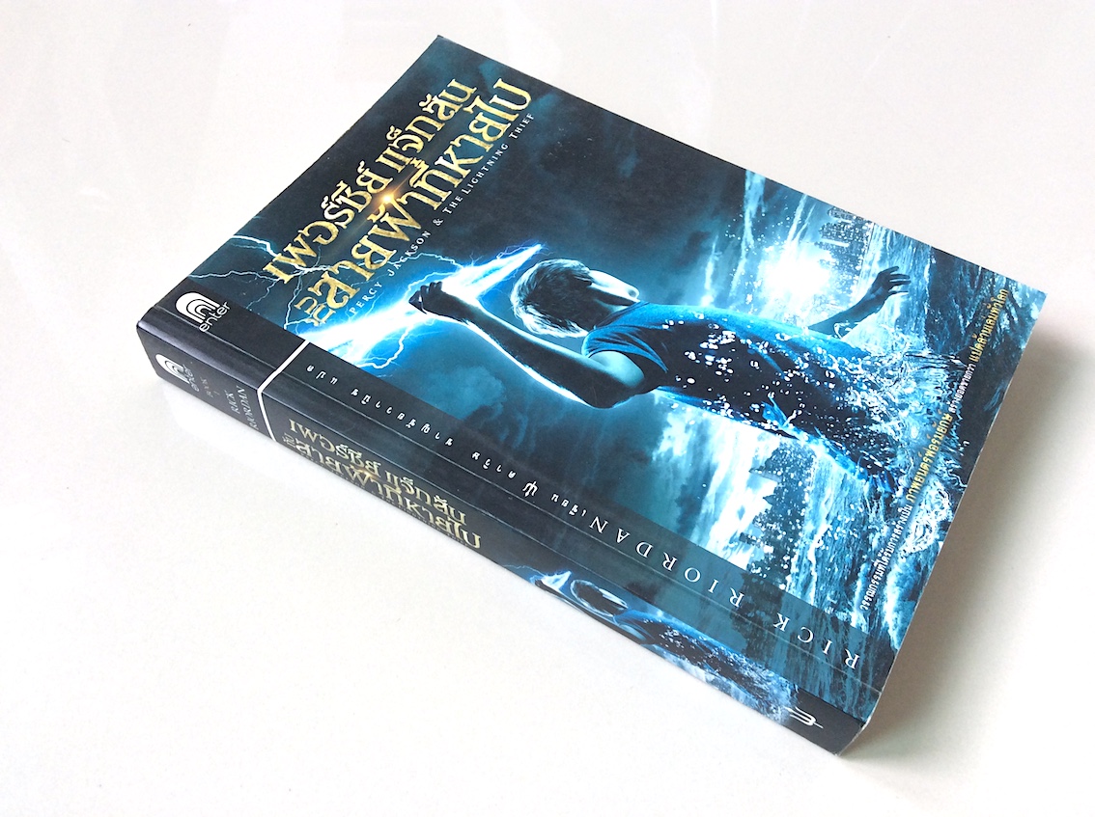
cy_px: 408
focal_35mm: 32
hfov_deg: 56.9
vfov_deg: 44.1
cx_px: 548
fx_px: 1011
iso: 40
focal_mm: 3.3
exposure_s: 1/50
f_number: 2.4
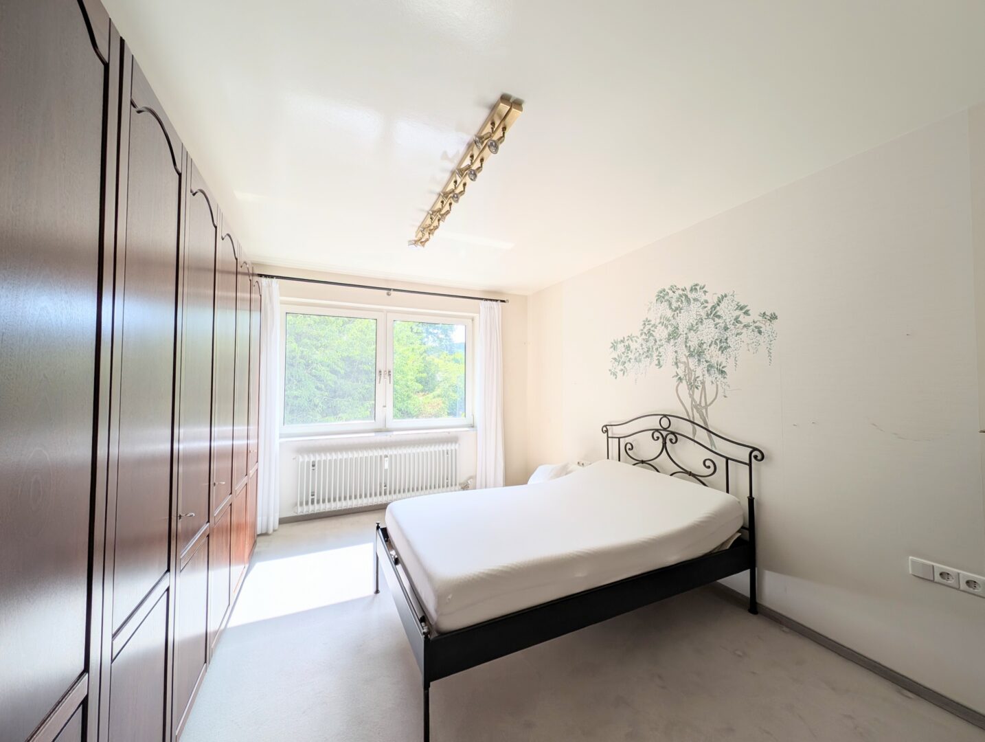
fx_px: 342
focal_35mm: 12
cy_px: 371
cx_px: 492
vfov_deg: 94.7
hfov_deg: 110.5
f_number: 1.95
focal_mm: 2.23
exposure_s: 1/342
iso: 42
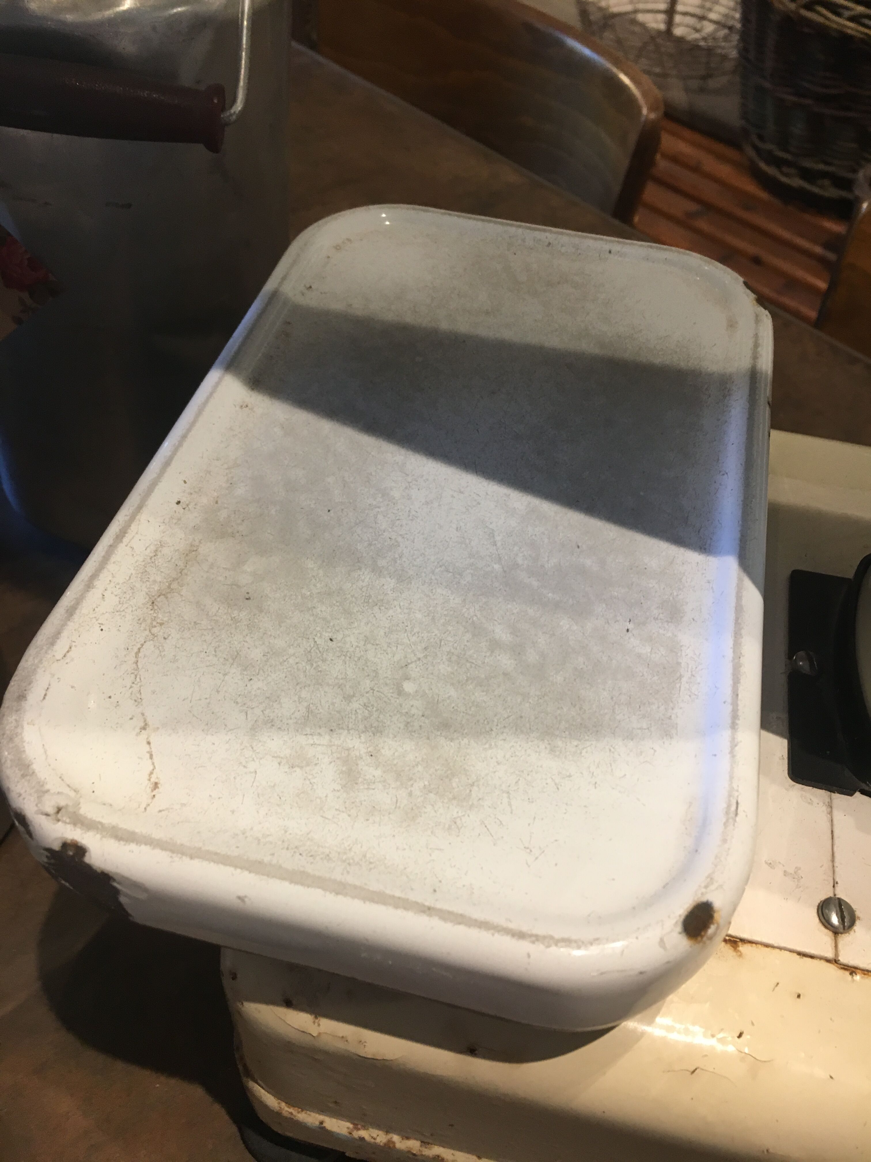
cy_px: 581
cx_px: 436
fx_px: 973
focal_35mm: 29
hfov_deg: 48.2
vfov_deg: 61.7
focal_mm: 4.15
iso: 100
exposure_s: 1/33
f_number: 2.2
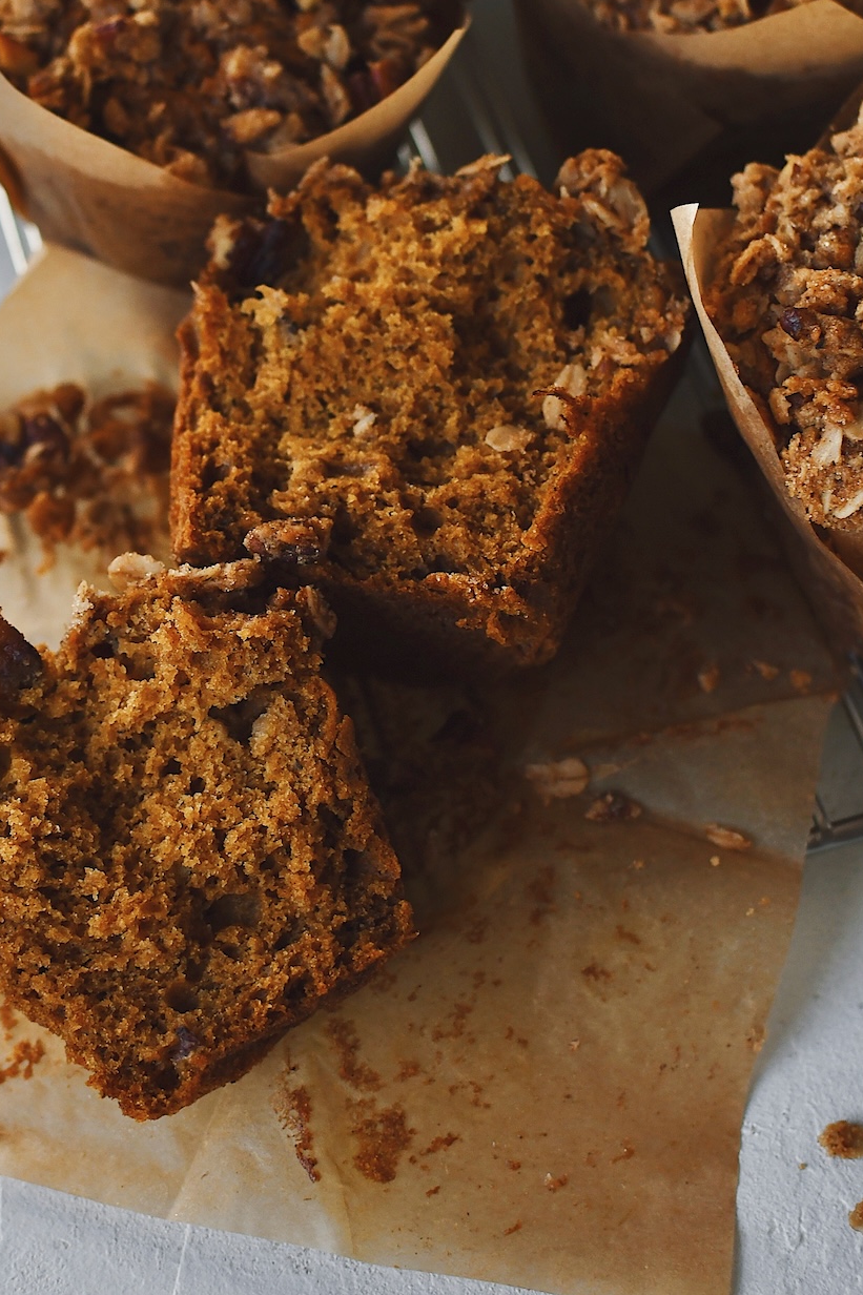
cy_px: 500
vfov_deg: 26.6
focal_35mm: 76
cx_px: 244
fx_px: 2733
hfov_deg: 17.9
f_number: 4
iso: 500
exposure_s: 1/160
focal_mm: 35
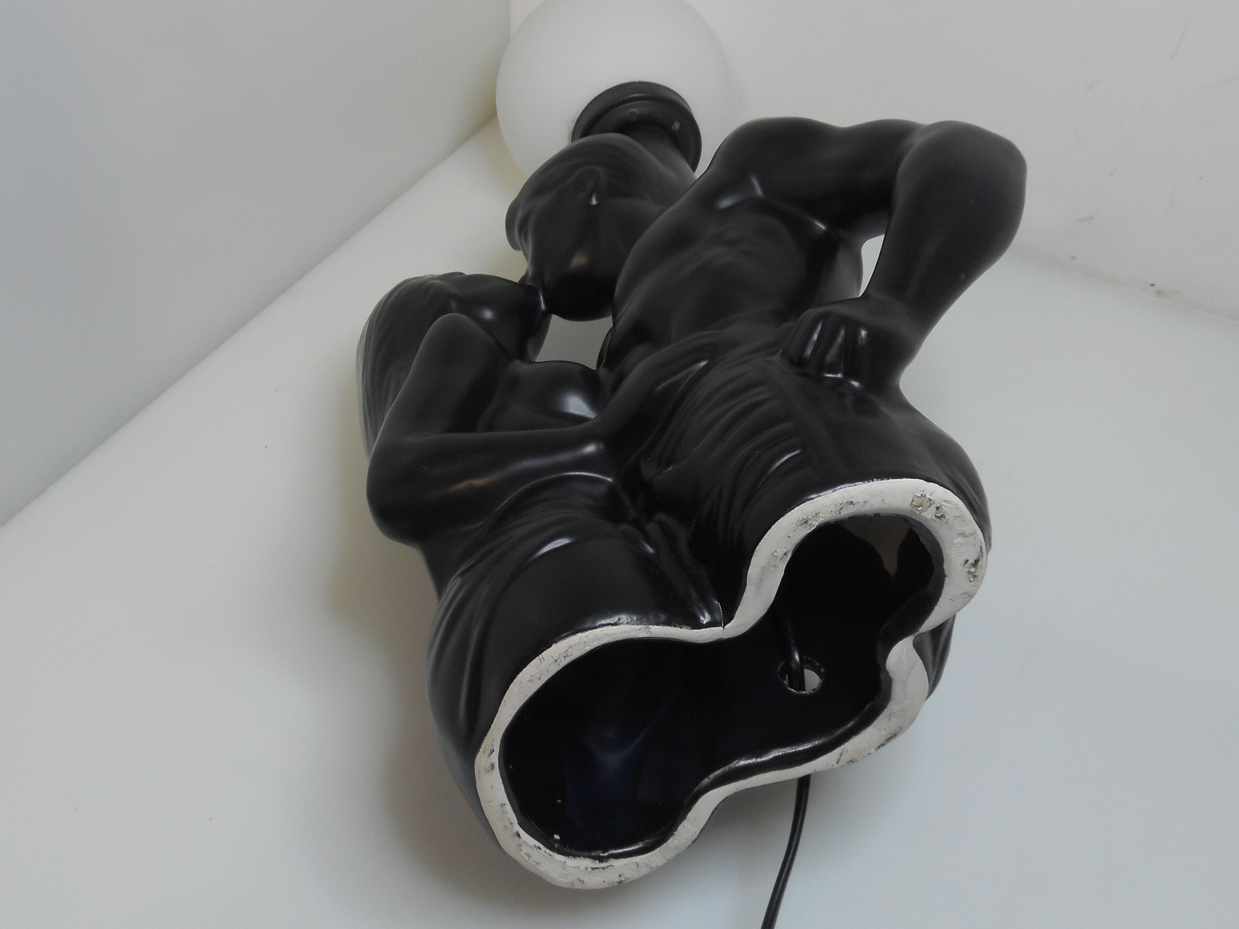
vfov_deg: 39.3
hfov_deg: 51.3
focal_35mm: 36
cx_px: 582
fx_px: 1288
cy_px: 327
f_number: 3.5
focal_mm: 4.5
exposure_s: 1/30
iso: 100
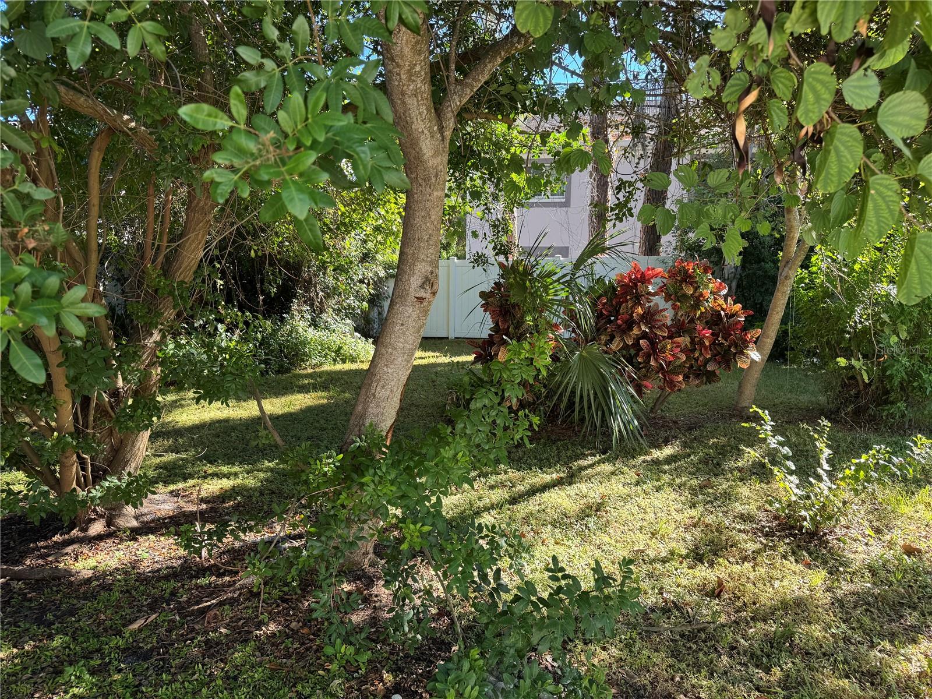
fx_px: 646
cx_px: 466
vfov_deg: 56.8
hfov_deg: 71.6
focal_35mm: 24
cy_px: 350
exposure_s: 1/305
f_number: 1.78
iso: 80
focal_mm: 6.76
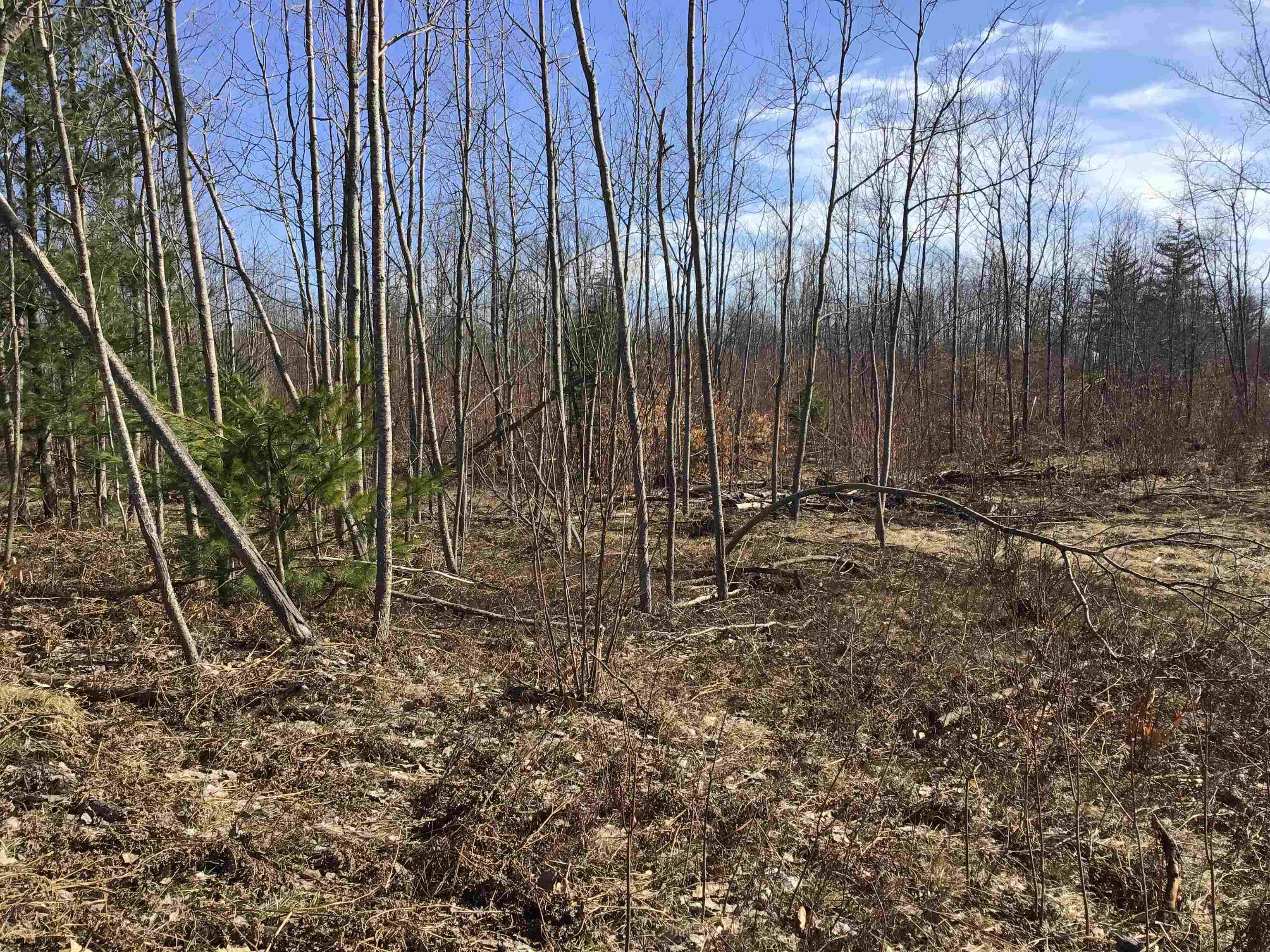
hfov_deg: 58.4
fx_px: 1137
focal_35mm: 31
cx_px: 635
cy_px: 476
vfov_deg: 45.4
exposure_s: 1/916
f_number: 2.4
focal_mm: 3.3
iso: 25
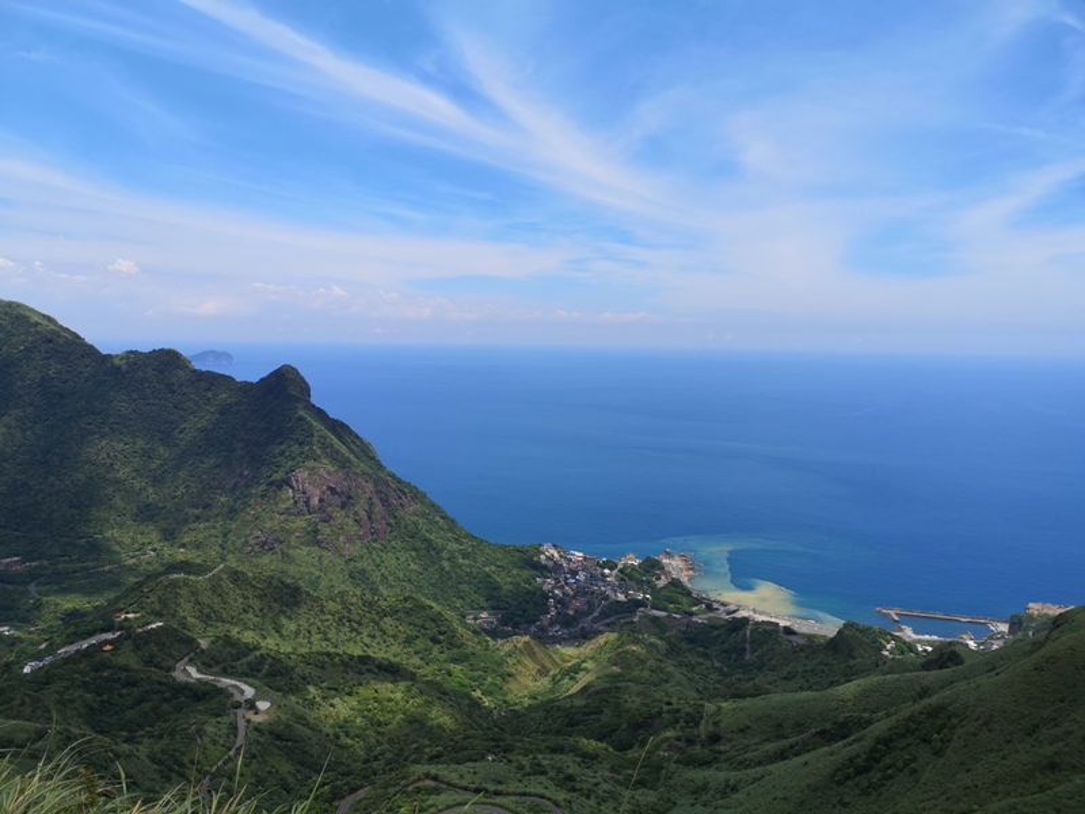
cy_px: 407
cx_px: 542
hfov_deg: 65.3
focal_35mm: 27
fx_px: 846
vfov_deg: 51.4
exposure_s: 1/2717
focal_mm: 3.95
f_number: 1.8
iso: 50
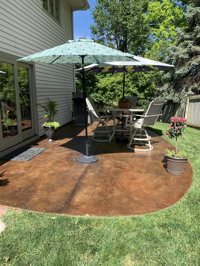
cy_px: 133
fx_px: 200
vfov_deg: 67.3
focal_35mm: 26
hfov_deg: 53.1
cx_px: 100
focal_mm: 4.25
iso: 25
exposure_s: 1/808
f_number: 1.8
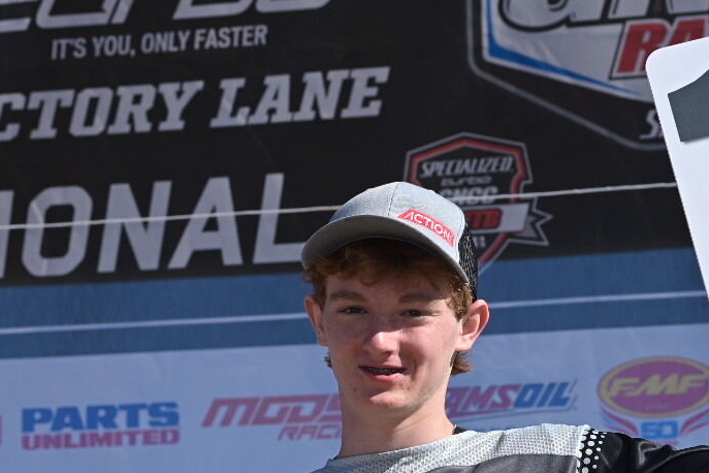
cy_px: 475
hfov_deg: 12.4
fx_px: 3249
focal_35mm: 165
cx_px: 471
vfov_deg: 8.3
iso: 160
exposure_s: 1/1000
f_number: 5.6
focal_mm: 70
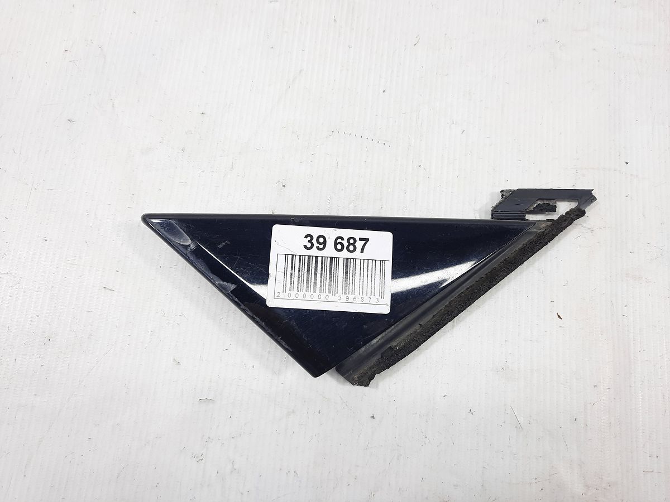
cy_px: 251
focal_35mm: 25
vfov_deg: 54.9
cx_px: 335
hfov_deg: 69.4
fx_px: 484
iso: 40
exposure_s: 1/50
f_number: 2
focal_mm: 4.6
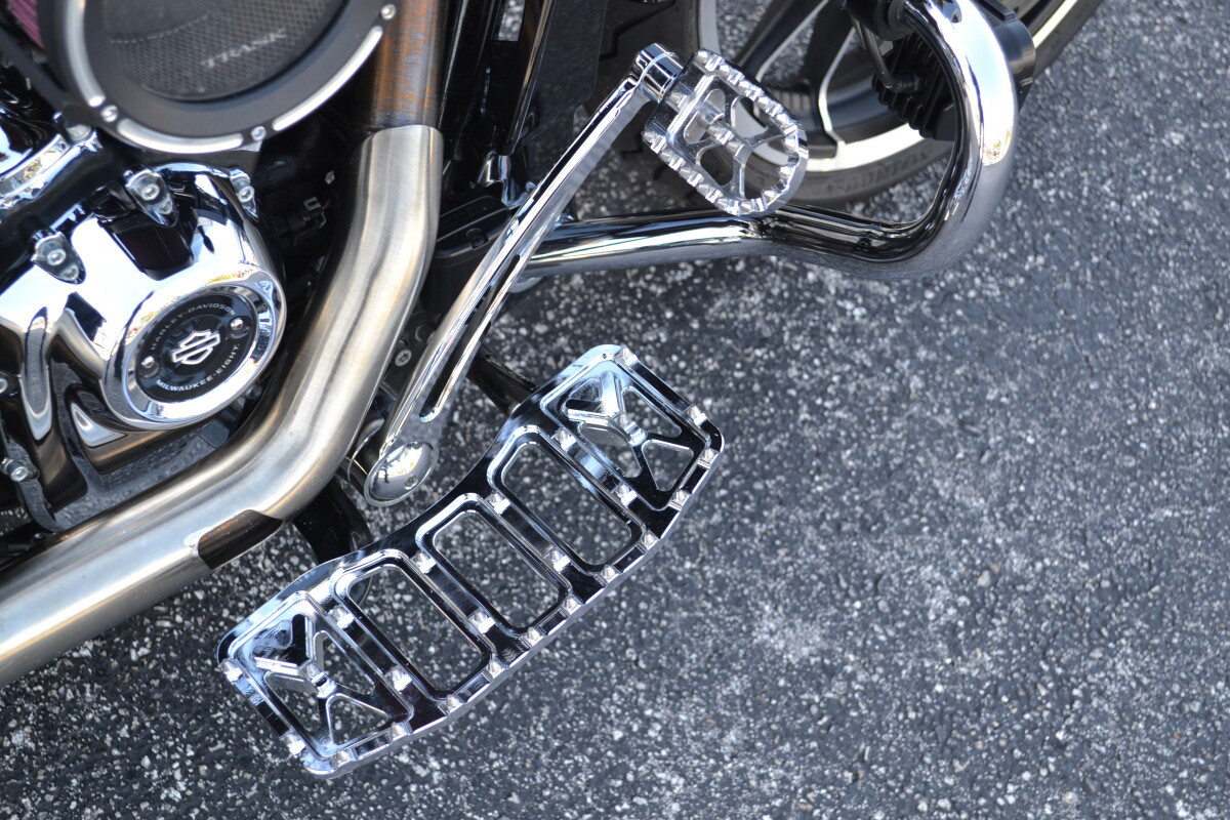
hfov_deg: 36.9
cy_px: 410
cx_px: 615
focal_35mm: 54
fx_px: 1845
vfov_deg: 25.1
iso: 360
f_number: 5.6
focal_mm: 36
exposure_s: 1/125
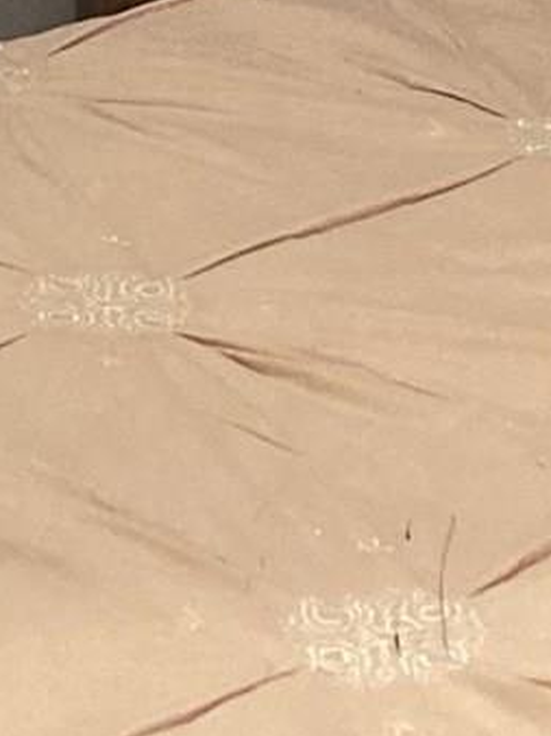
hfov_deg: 7.6
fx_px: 4059
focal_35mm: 191
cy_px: -405
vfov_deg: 10.0
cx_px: -231
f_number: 1.8
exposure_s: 1/40
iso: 250
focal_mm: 3.99
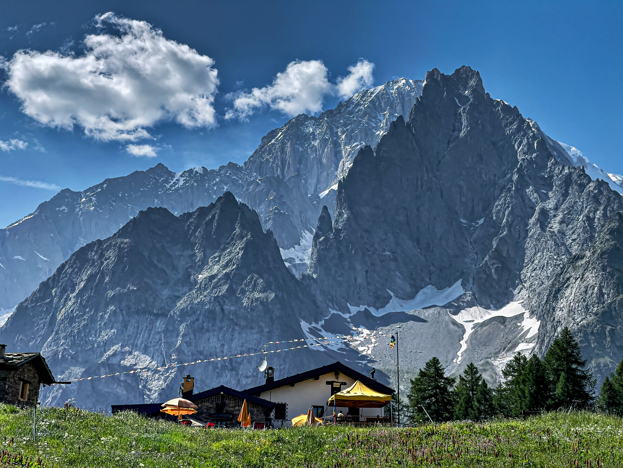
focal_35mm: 64
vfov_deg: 22.9
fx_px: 1152
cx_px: 312
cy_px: 234
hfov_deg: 30.3
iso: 20
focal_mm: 7.5
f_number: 2.2
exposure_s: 1/2016
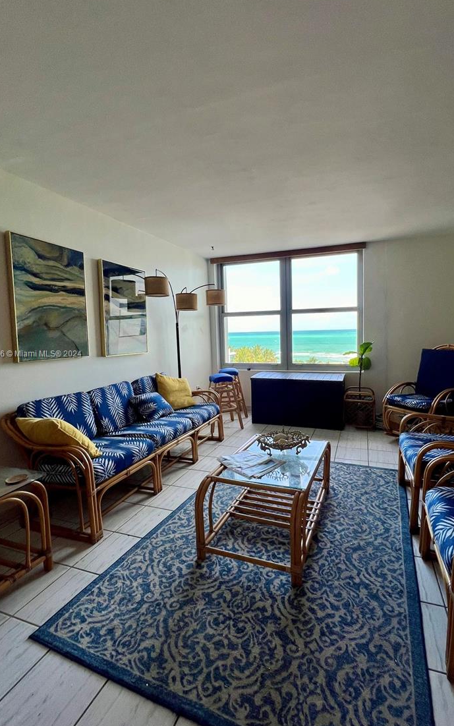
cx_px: 258
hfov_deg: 74.4
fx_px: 297
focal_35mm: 15
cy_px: 354
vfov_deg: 101.4
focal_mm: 1.57
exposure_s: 1/120
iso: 50
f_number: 1.8
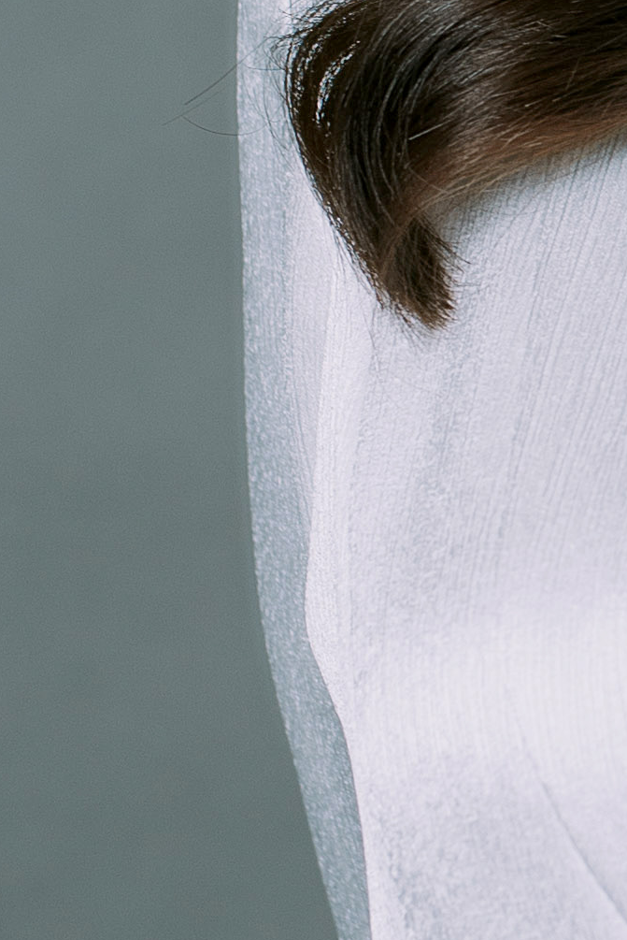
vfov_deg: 4.0
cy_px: -27
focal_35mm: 509
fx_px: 13283
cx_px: 1347
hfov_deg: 2.7
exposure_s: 1/160
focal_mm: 85
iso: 140
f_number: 4
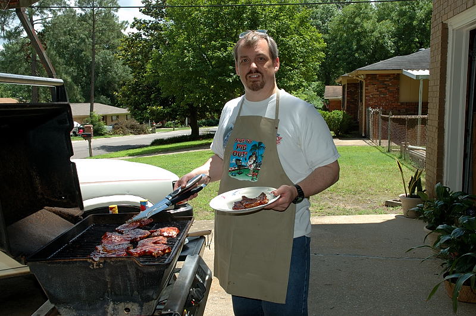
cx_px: 238
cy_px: 158
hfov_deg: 51.3
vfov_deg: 35.4
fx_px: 495
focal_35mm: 38
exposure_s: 1/125
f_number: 11
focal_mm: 25
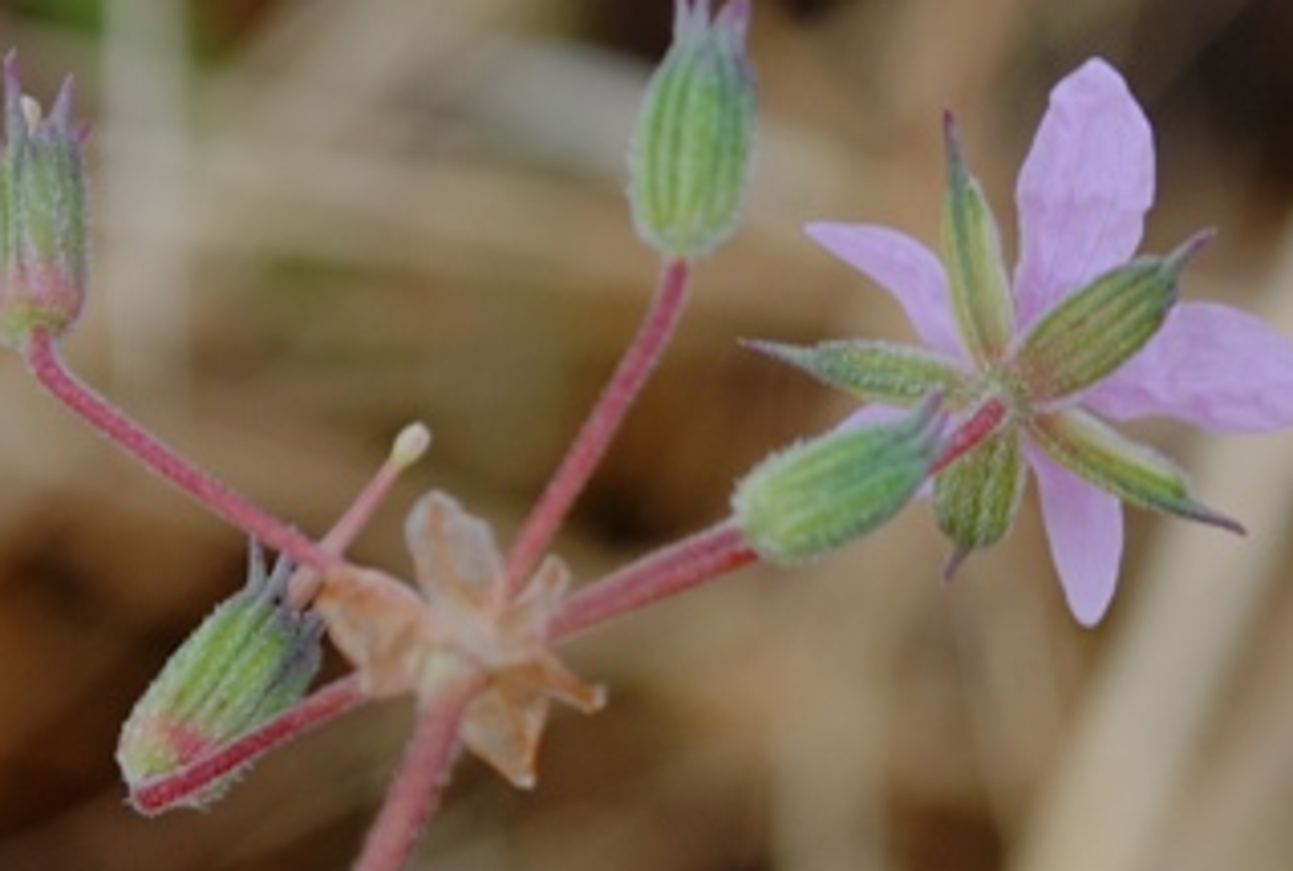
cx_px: 669
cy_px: 472
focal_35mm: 113
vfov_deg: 12.2
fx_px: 4061
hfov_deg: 18.1
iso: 100
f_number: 8
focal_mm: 55
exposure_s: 1/100
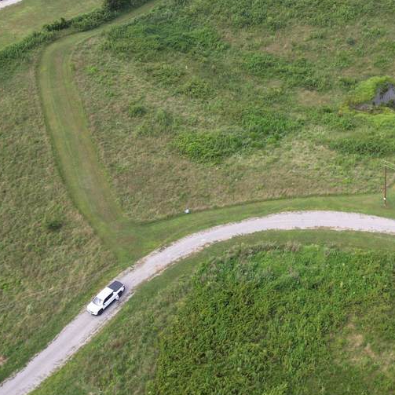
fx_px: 697
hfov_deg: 30.5
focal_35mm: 54
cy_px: 101
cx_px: 342
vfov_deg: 31.1
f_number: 1.7
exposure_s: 1/1000
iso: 100
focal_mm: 6.72
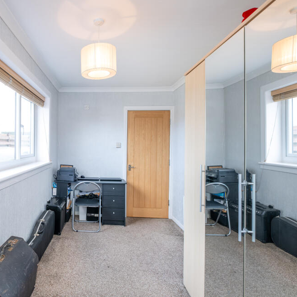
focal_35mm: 20
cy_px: 152
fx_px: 194
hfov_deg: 70.8
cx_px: 82
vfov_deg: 74.8
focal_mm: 10
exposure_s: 1/80
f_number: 4
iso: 400
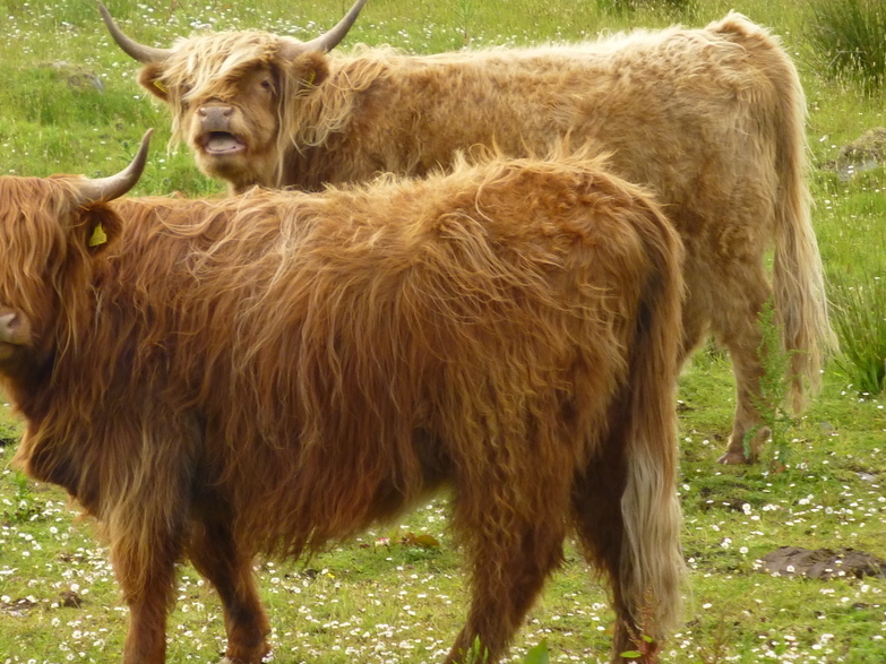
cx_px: 242
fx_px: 7882
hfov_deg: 6.4
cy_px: 298
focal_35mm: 308
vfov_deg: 4.8
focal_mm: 33.3
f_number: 5.5
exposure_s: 1/80
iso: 160
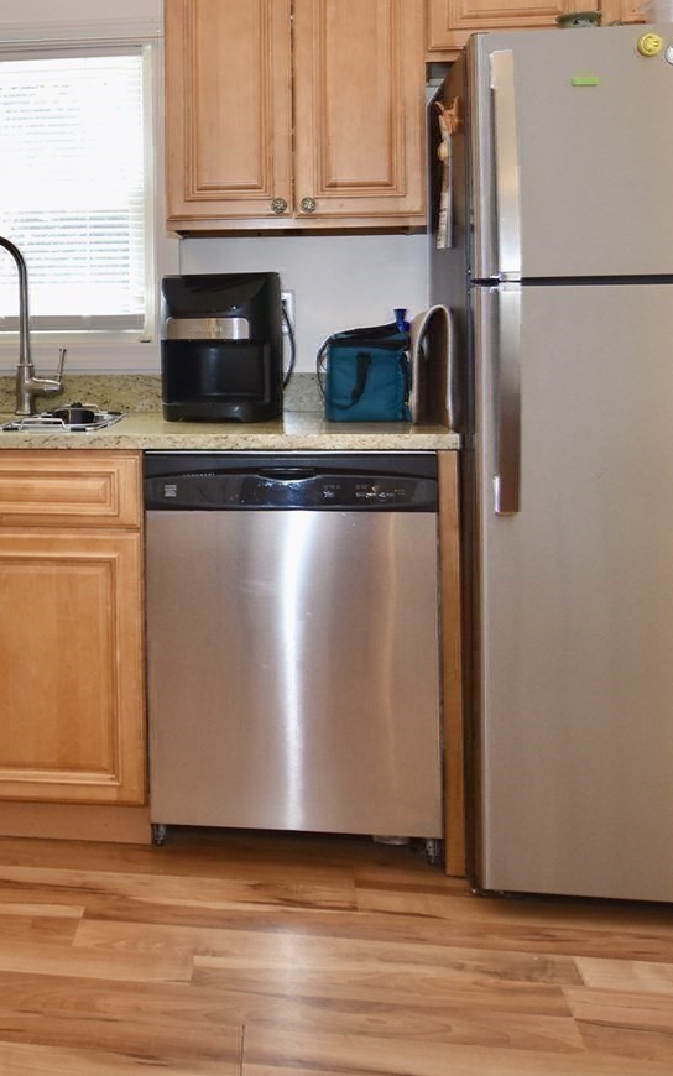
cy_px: 338
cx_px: 137
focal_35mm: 36
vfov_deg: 52.7
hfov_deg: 34.3
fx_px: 1056
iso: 220
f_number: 4
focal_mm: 10
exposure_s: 1/60
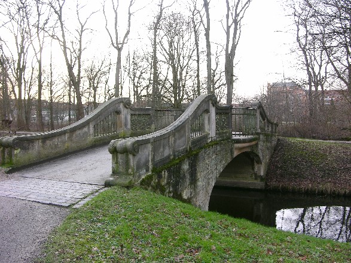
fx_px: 355
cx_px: 176
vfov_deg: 40.7
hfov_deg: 52.6
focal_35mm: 35
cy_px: 132
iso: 50
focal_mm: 8.9
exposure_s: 1/25.9
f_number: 3.5
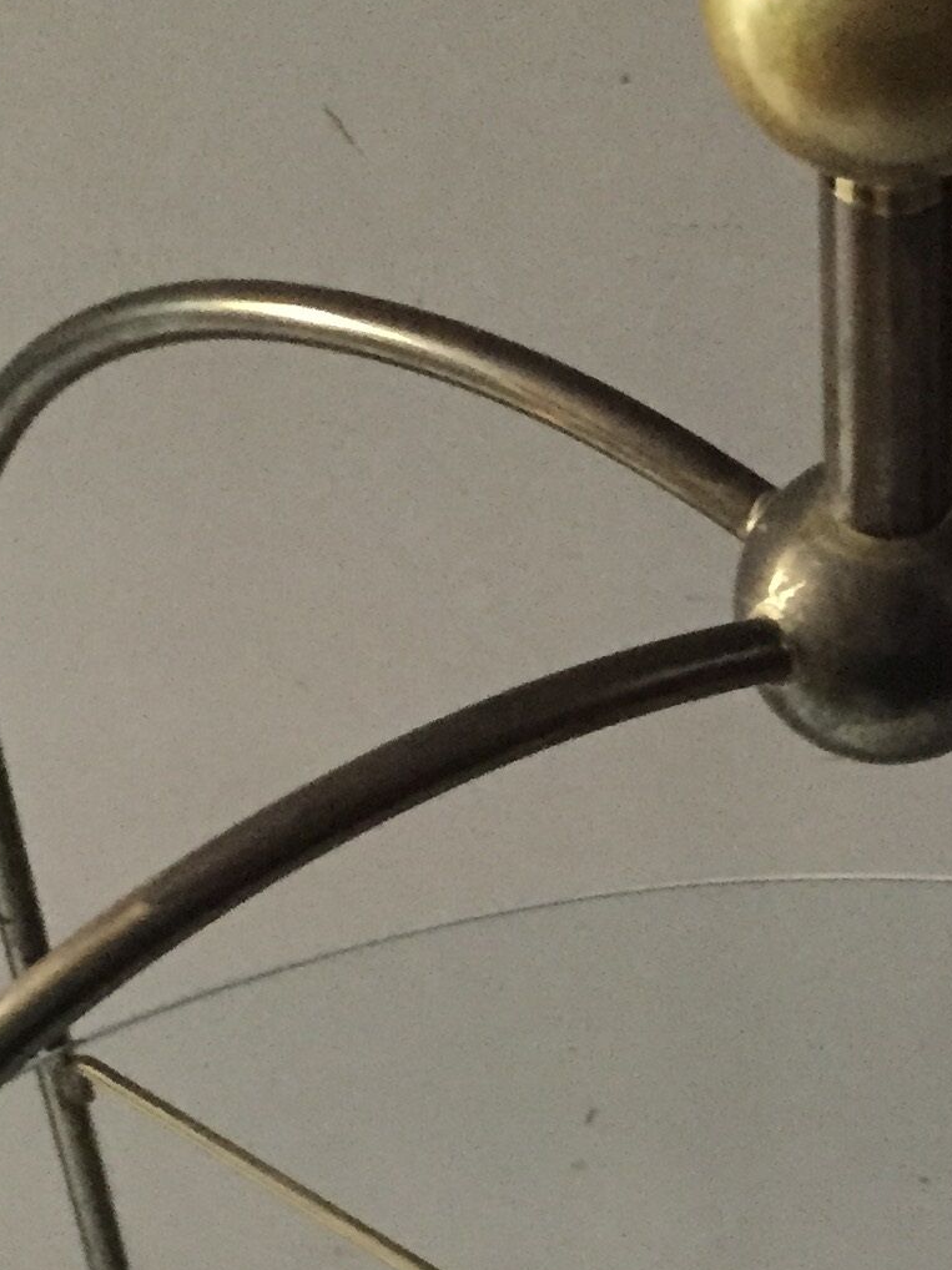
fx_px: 3412
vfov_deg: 20.7
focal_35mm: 93
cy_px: 1105
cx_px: 888
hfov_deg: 15.7
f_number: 2.2
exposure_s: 1/15
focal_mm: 4.15
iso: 400
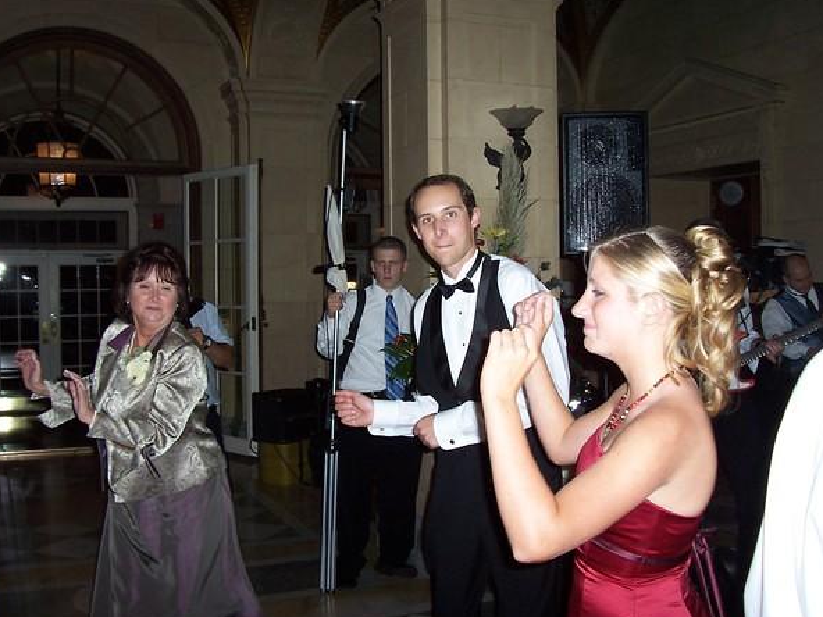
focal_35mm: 40
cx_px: 407
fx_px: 951
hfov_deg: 46.8
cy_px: 302
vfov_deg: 36.0
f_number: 2.8
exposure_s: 1/60
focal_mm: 5.6
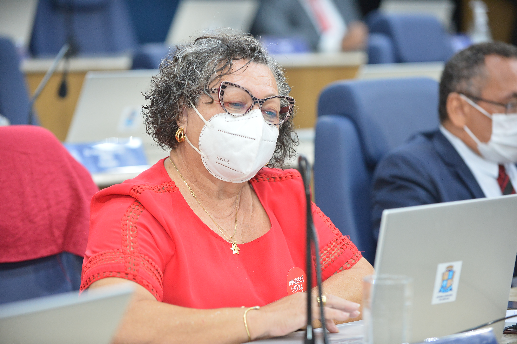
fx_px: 1793
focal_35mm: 125
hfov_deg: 16.4
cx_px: 258
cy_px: 172
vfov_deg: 10.9
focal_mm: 125
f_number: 2.8
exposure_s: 1/250
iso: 3200
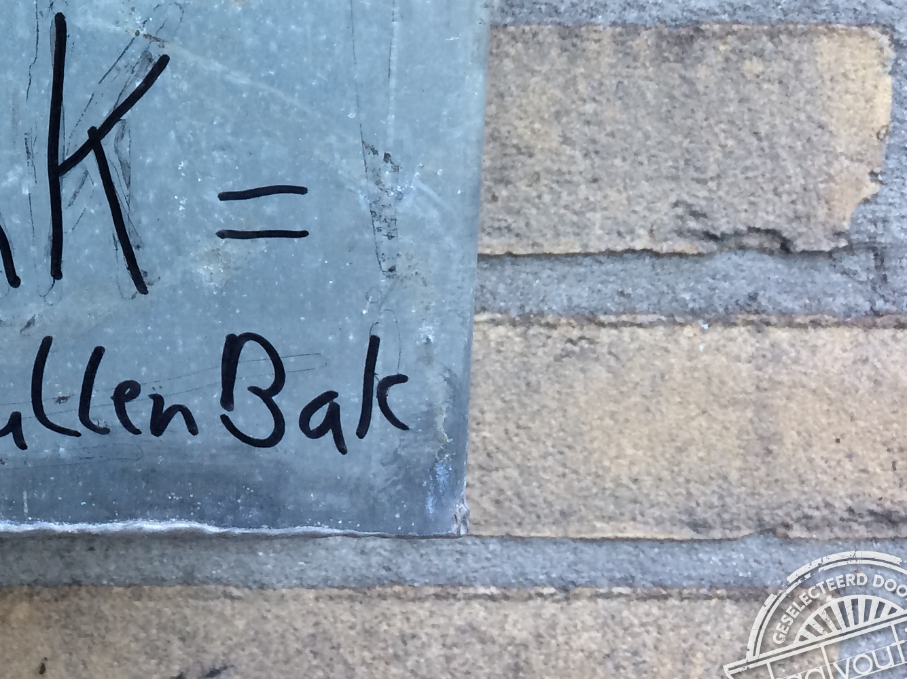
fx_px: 1859
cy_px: -37
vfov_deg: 19.9
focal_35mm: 71
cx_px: -100
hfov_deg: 25.4
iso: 40
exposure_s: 1/33
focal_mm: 4.15
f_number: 2.2
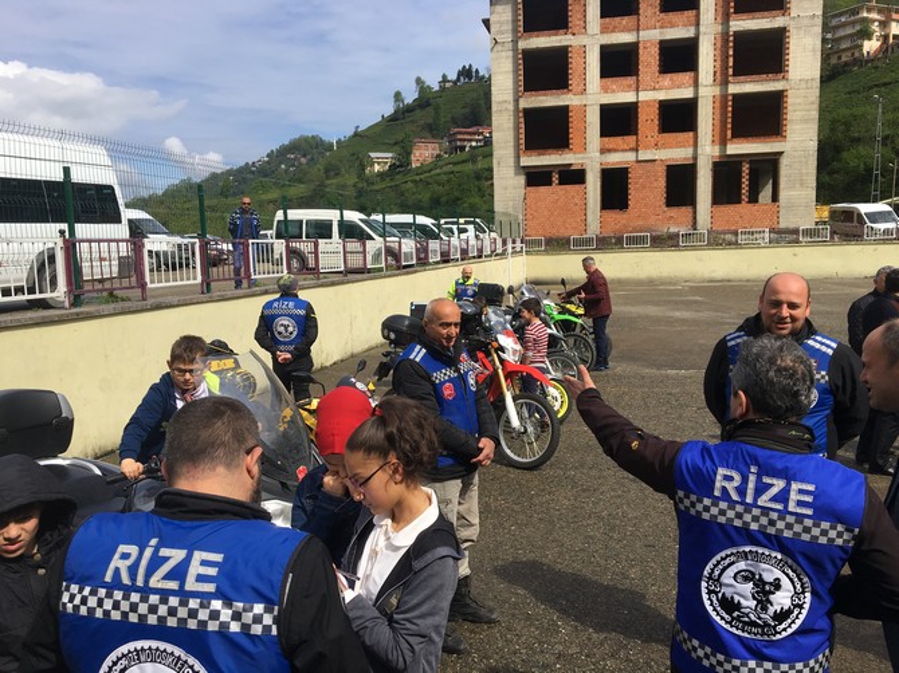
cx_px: 450
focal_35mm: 29
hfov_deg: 61.7
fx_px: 753
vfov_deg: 48.2
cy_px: 336
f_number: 2.2
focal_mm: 4.15
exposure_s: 1/1972
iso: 25
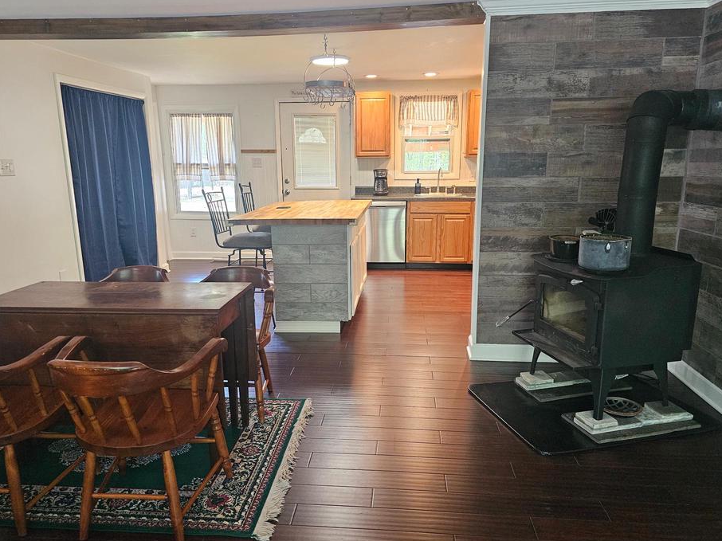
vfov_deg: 53.0
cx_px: 355
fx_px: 542
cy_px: 278
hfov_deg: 67.3
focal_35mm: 26
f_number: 1.7
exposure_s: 1/120
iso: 800
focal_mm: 6.3
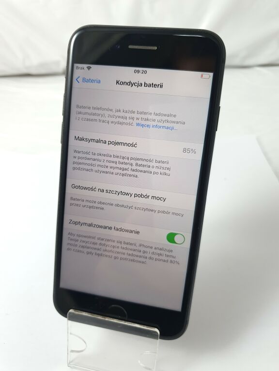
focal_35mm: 26
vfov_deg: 67.3
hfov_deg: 53.1
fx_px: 279
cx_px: 140
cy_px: 186
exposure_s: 1/100
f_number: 1.5
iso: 50
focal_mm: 4.32
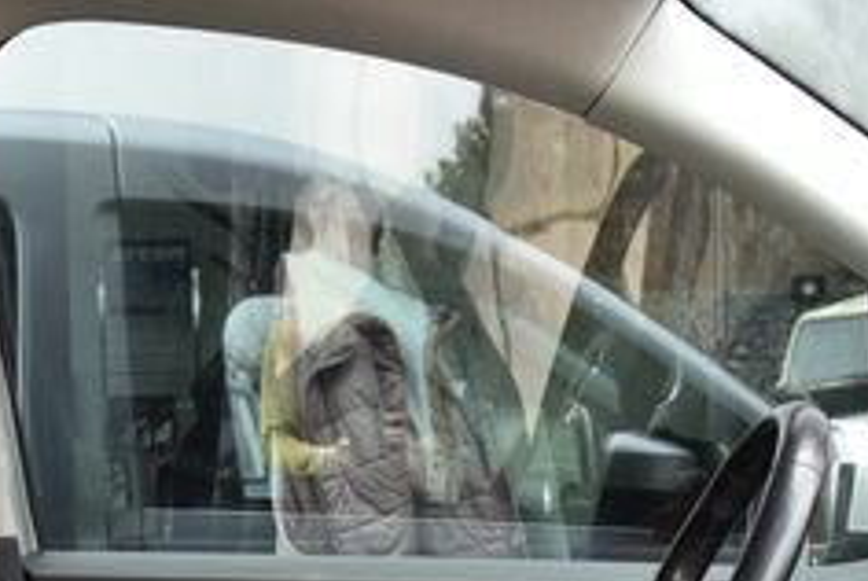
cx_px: 438
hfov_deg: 19.6
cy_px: 989
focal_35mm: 104
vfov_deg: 12.3
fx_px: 2511
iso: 500
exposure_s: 1/100
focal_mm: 24
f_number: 5
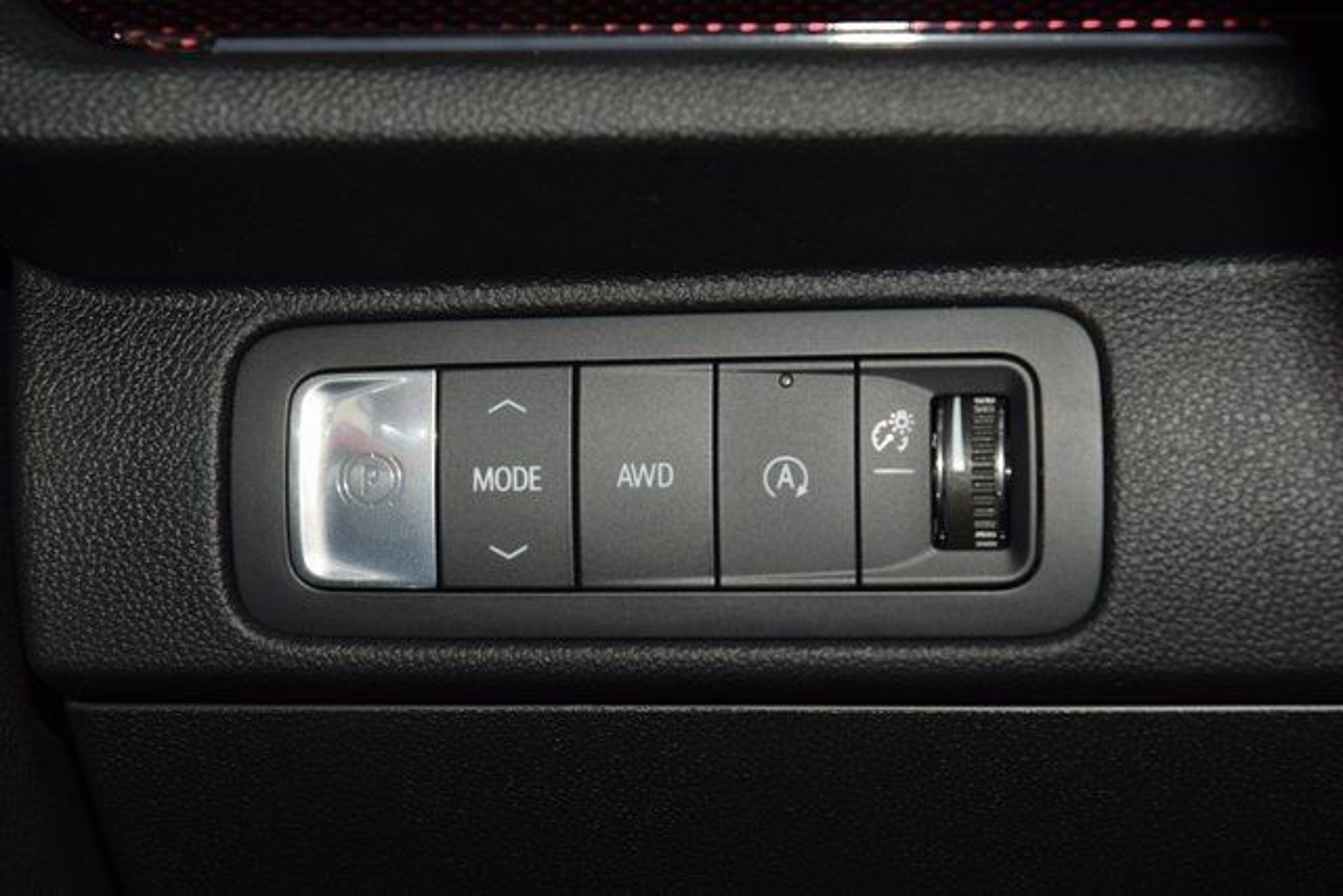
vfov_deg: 13.0
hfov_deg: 19.5
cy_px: 448
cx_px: 672
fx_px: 3918
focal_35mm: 105
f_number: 8
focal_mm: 70
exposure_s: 1/125
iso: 100
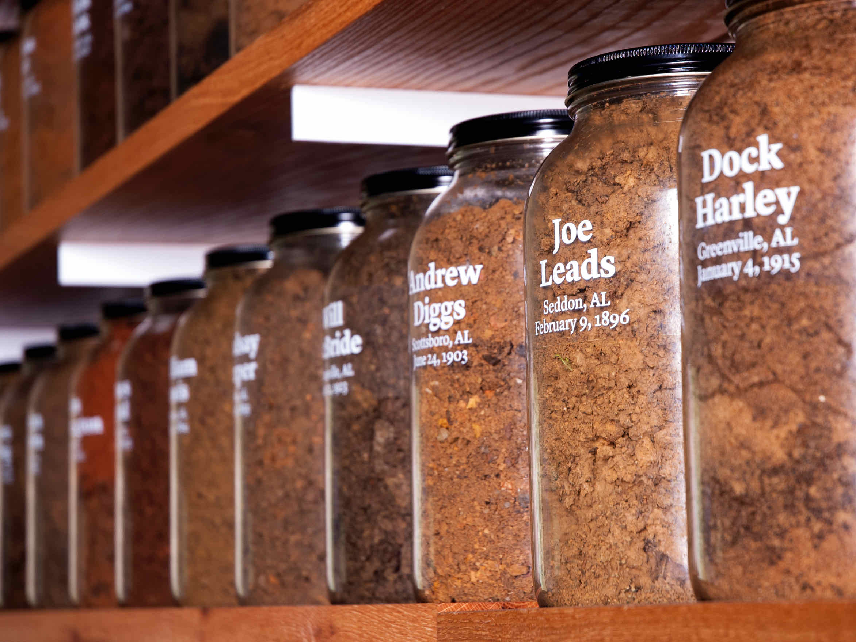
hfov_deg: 17.7
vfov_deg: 13.3
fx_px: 2745
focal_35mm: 111
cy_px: 281
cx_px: 482
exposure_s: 1
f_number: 4.5
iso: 200
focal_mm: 60
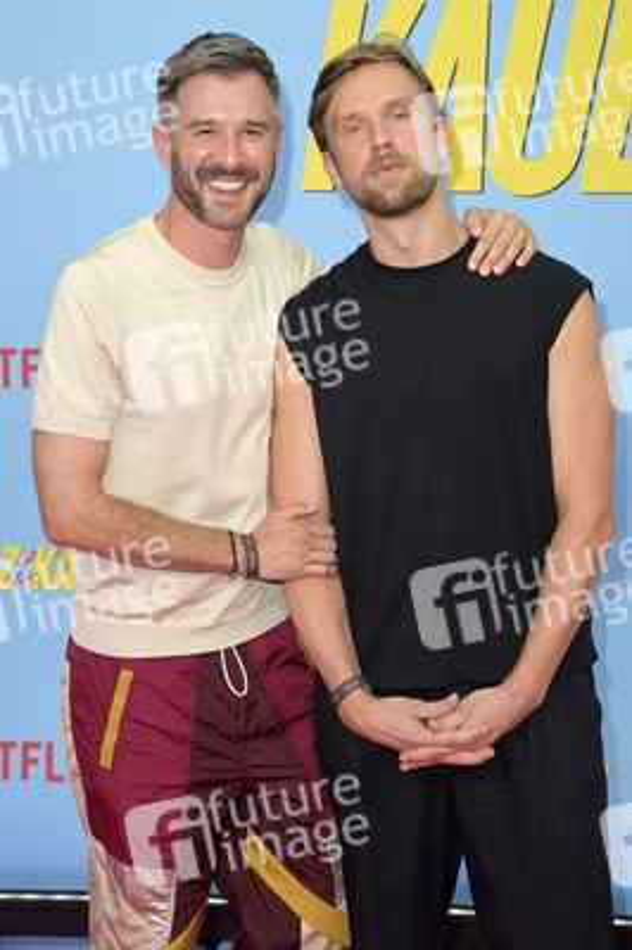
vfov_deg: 27.0
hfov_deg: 18.2
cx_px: 316
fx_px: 1978
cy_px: 475
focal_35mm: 75
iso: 640
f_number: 6.3
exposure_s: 1/125
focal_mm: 75
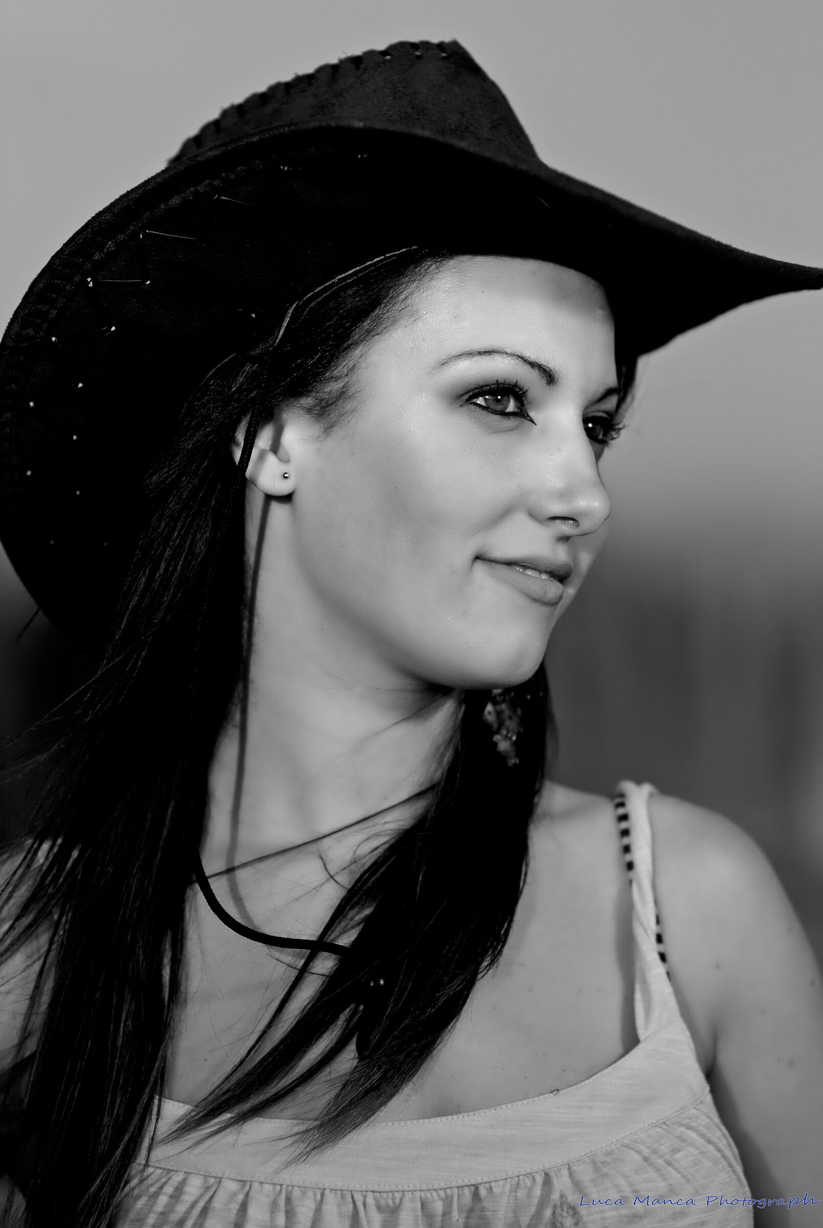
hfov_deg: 10.8
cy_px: 614
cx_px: 412
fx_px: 4359
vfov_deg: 16.1
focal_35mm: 128
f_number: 2
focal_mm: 85
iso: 100
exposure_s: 1/2500
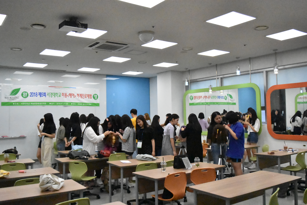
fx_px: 294
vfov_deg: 38.4
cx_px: 154
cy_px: 102
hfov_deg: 55.1
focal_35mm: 34
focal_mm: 23
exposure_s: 1/6400
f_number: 4.5
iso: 25600
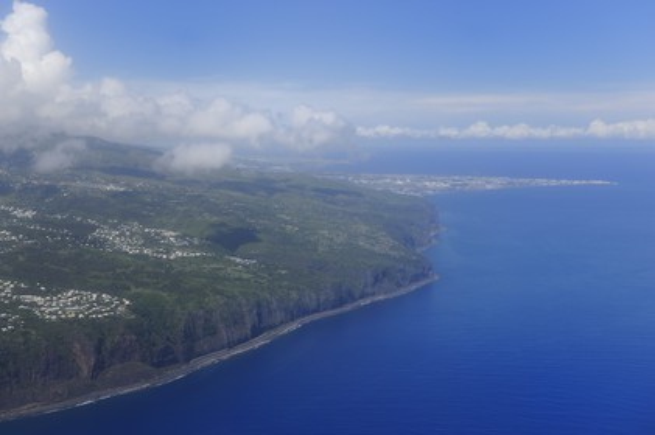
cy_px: 218
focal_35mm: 56
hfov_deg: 35.7
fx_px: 1018
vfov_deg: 24.2
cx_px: 328
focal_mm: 56
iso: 200
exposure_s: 1/800
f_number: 5.6
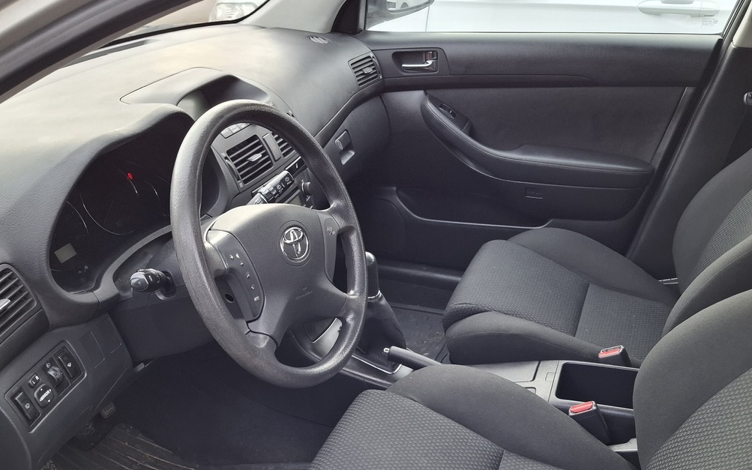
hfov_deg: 55.3
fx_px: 717
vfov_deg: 35.4
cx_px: 396
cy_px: 358
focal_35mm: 35
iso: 200
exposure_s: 1/100
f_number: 1.8
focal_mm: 5.54
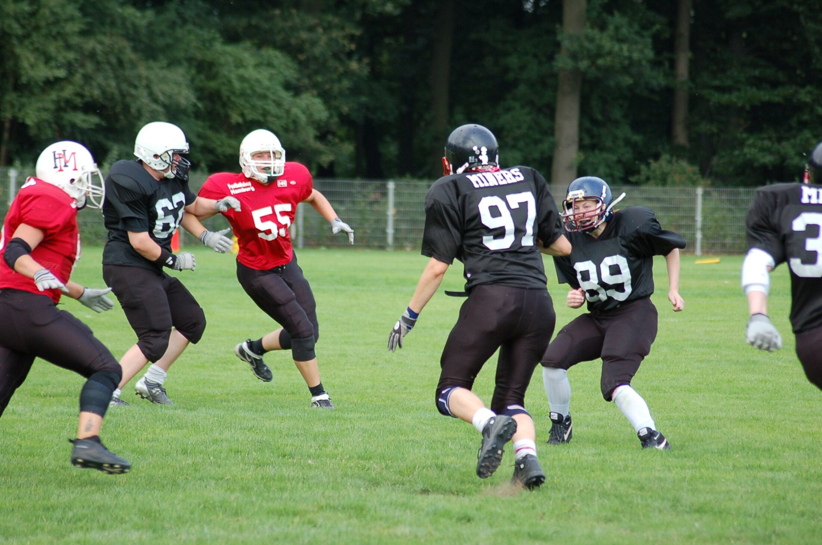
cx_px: 411
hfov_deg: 9.2
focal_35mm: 225
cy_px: 272
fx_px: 5128
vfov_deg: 6.1
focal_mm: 150
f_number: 4.5
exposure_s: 1/640
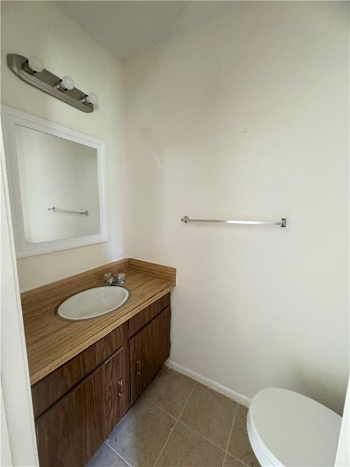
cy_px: 234
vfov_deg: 102.1
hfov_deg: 85.7
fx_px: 189
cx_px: 175
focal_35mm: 14
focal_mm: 2.22
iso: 500
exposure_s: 1/60
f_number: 2.2
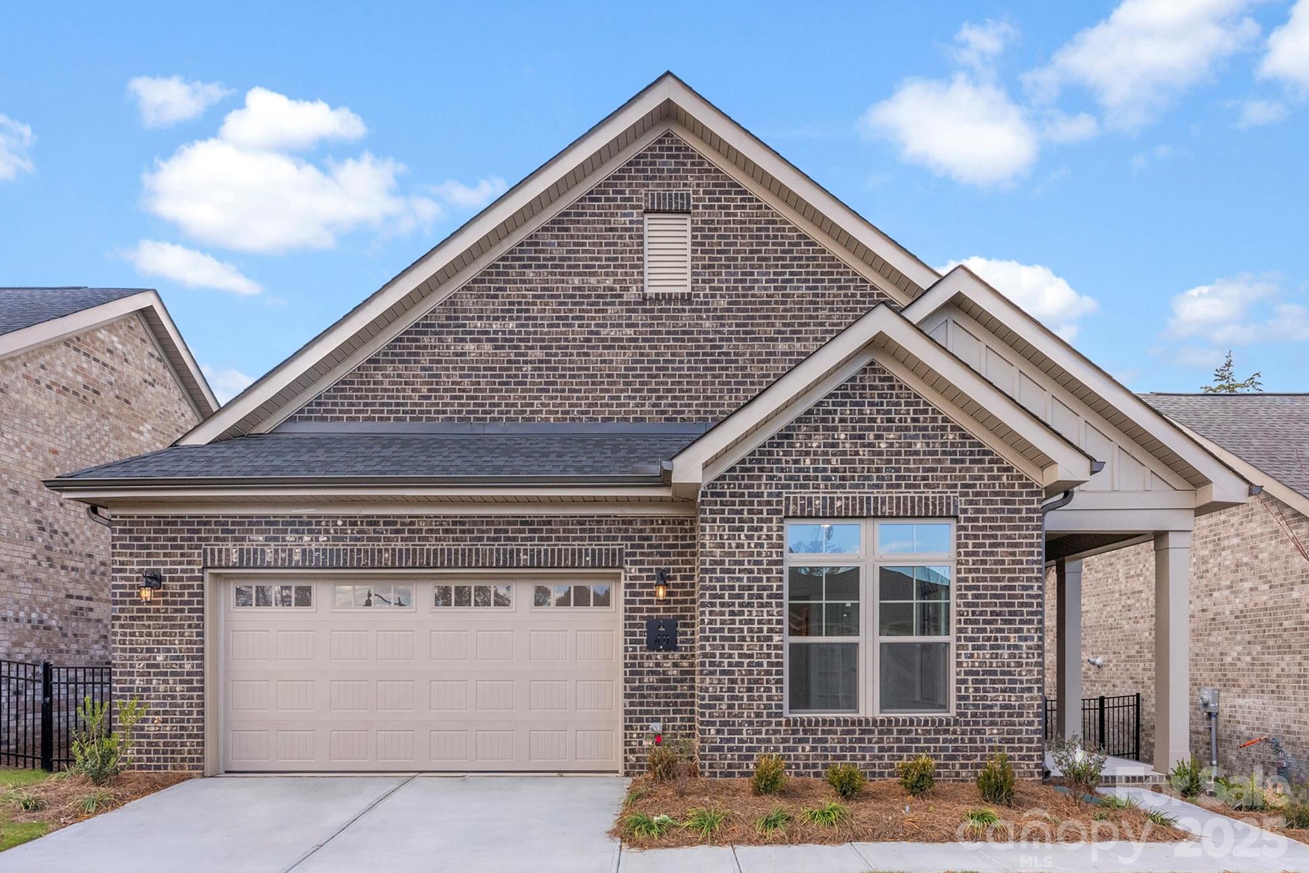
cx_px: 648
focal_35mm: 20
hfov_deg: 85.3
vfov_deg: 63.1
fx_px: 710
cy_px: 433
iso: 2000
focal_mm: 18.5
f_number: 9
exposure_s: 1/800
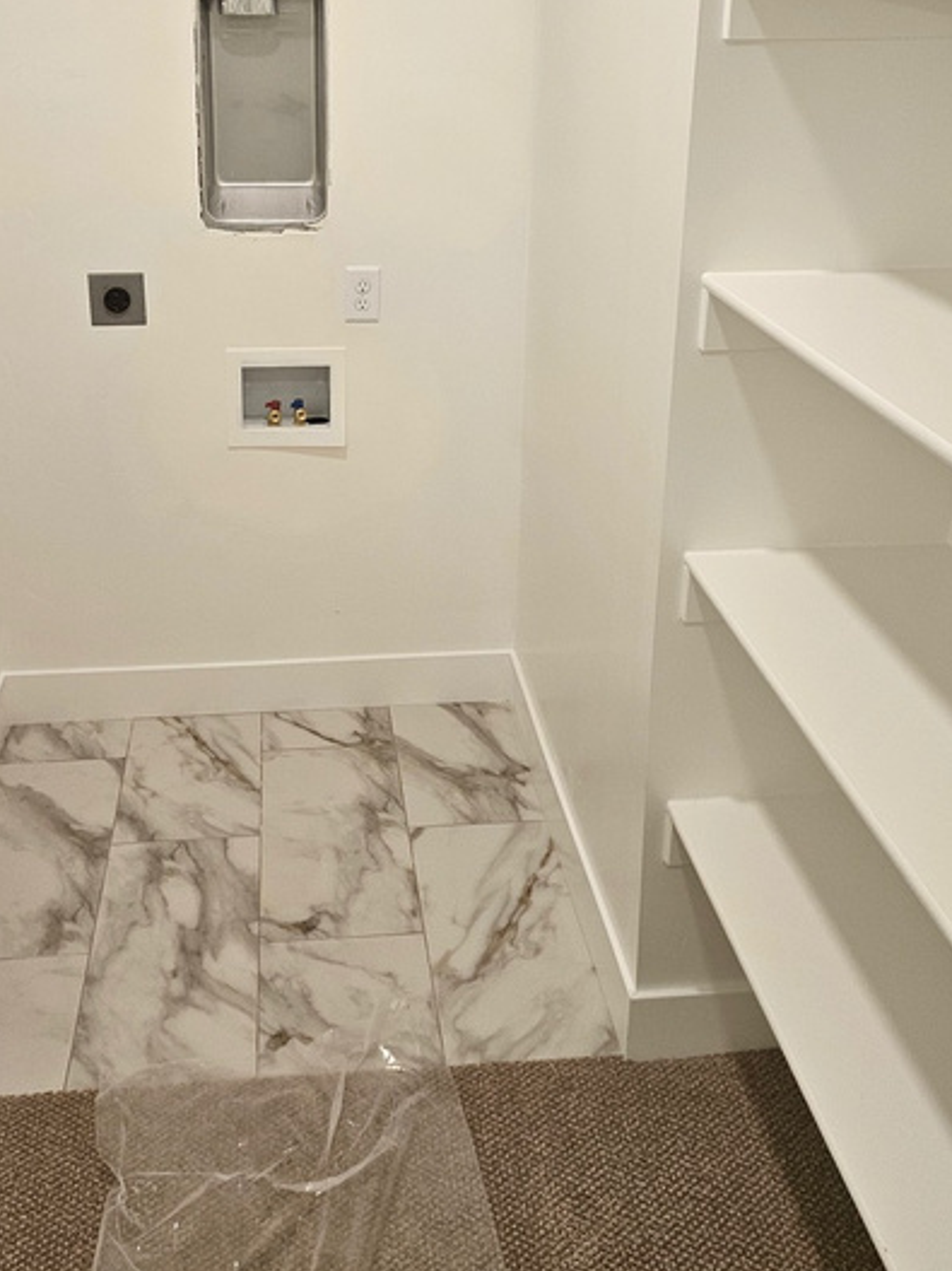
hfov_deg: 40.6
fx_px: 1284
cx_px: 398
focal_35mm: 35
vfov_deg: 51.0
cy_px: 364
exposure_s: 1/120
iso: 160
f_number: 1.8
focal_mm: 5
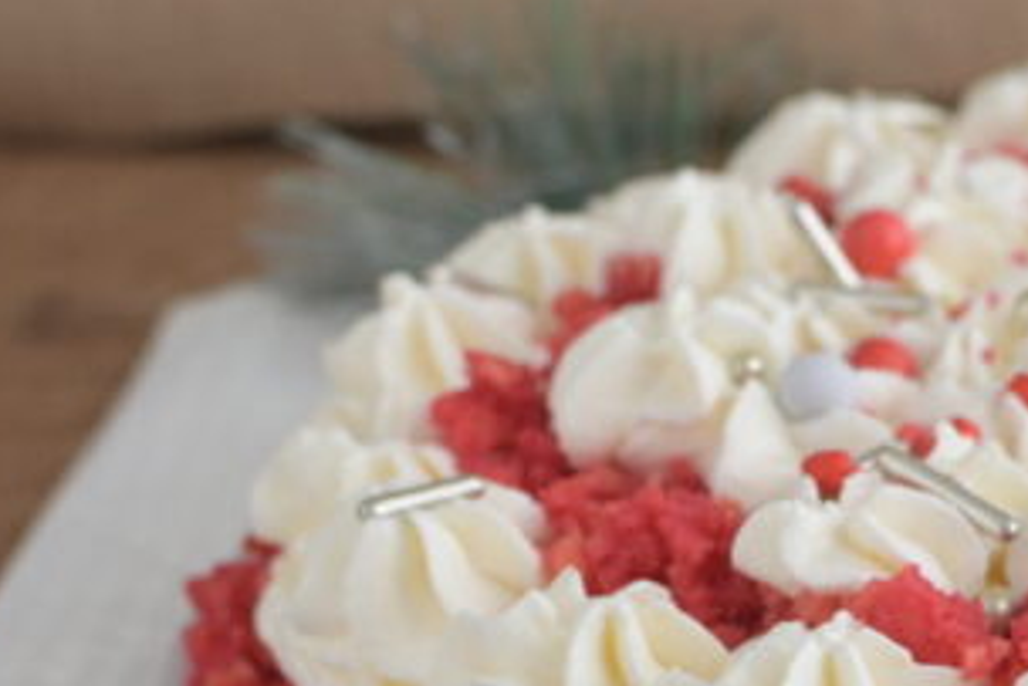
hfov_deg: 16.2
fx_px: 3514
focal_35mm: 123
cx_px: 1119
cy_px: 607
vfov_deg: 11.1
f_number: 4.5
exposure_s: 1/50
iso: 400
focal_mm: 35
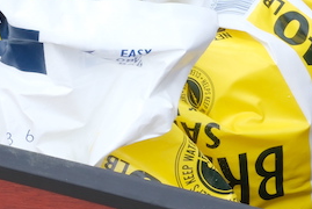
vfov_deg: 8.2
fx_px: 1449
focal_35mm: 167
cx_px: 183
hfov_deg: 12.3
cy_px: -1
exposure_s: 1/34
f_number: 20
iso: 400
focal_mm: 30
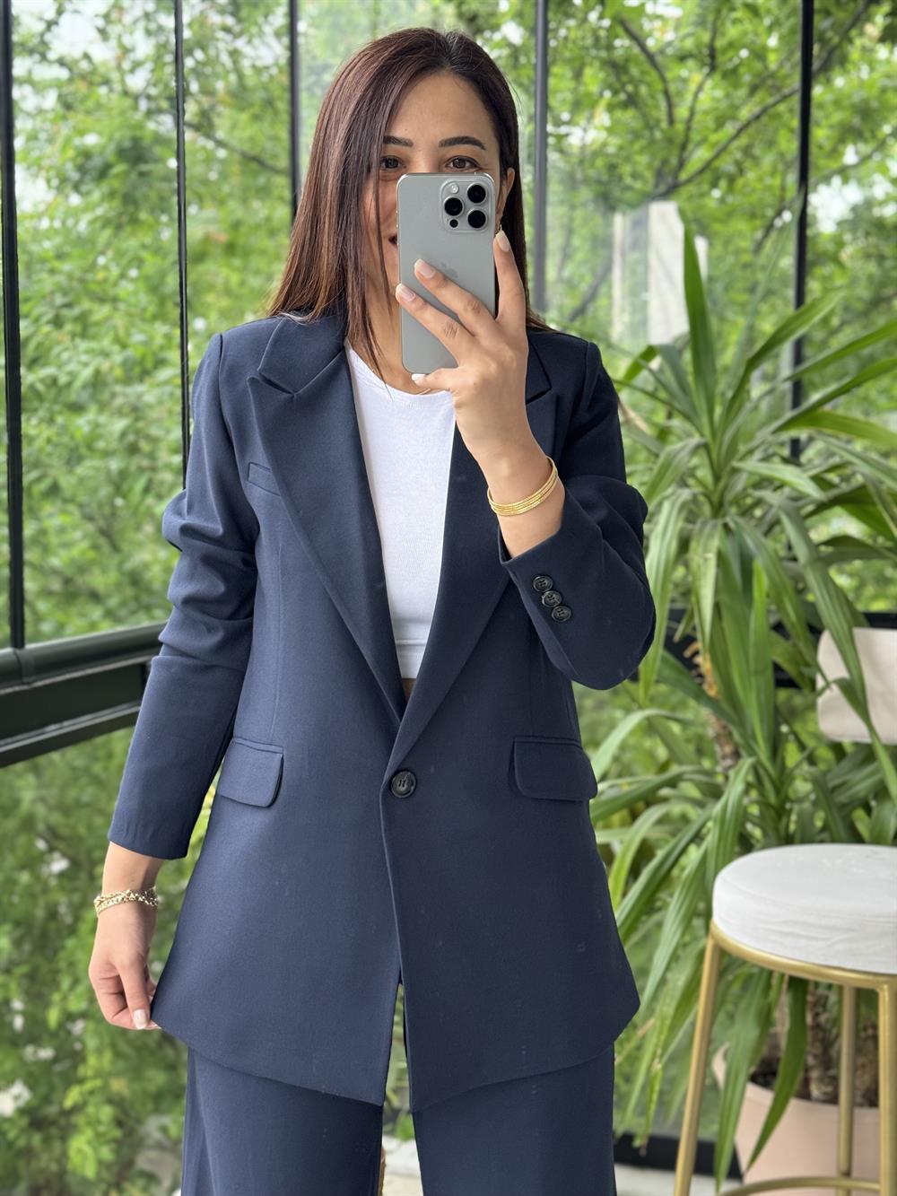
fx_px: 1658
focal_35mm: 48
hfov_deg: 30.3
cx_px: 448
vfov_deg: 39.7
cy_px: 598
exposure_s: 1/60
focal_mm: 6.76
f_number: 1.78
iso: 250
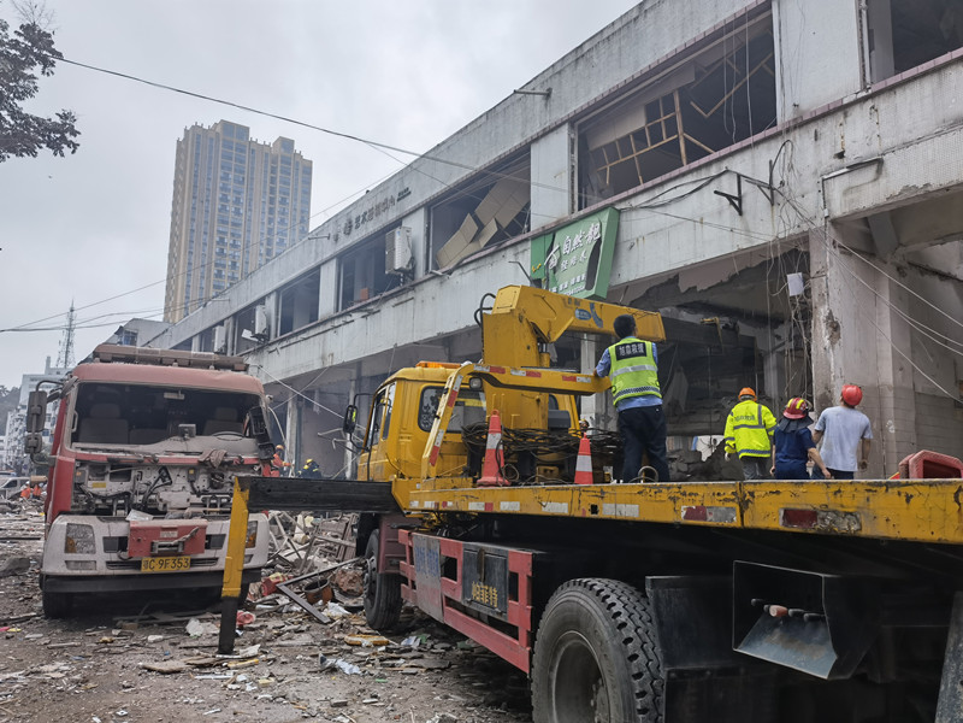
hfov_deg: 65.3
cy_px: 362
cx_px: 482
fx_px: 751
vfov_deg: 51.4
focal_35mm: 27
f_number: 1.9
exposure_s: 1/2358
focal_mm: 6.67
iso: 50
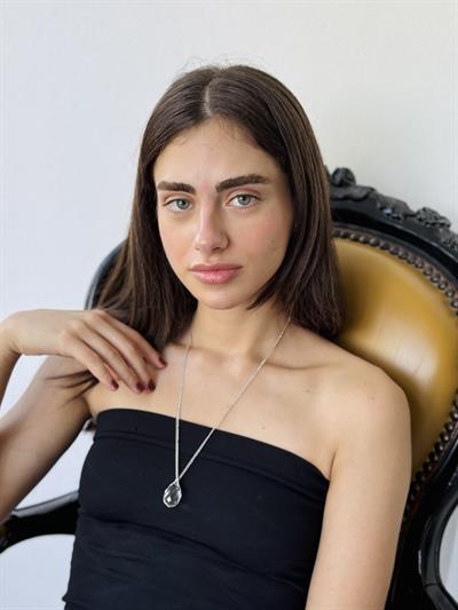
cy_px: 305
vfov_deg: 39.6
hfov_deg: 30.3
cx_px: 229
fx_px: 846
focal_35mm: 48
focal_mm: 6.76
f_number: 1.78
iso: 100
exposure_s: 1/98
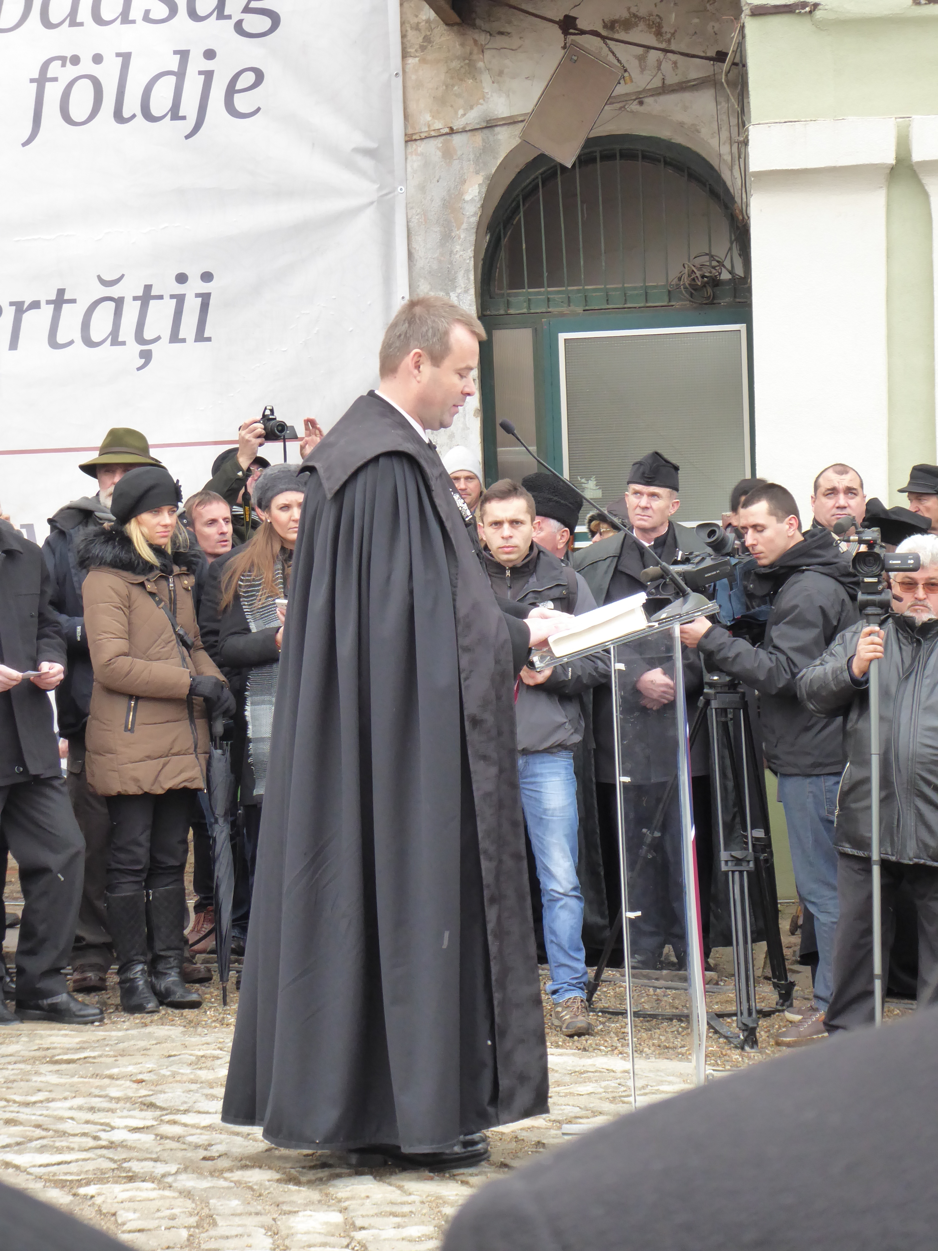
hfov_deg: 12.7
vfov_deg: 16.8
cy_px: 626
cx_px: 469
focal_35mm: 117
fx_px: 4227
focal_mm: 19
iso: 320
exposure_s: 1/60
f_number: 5.1
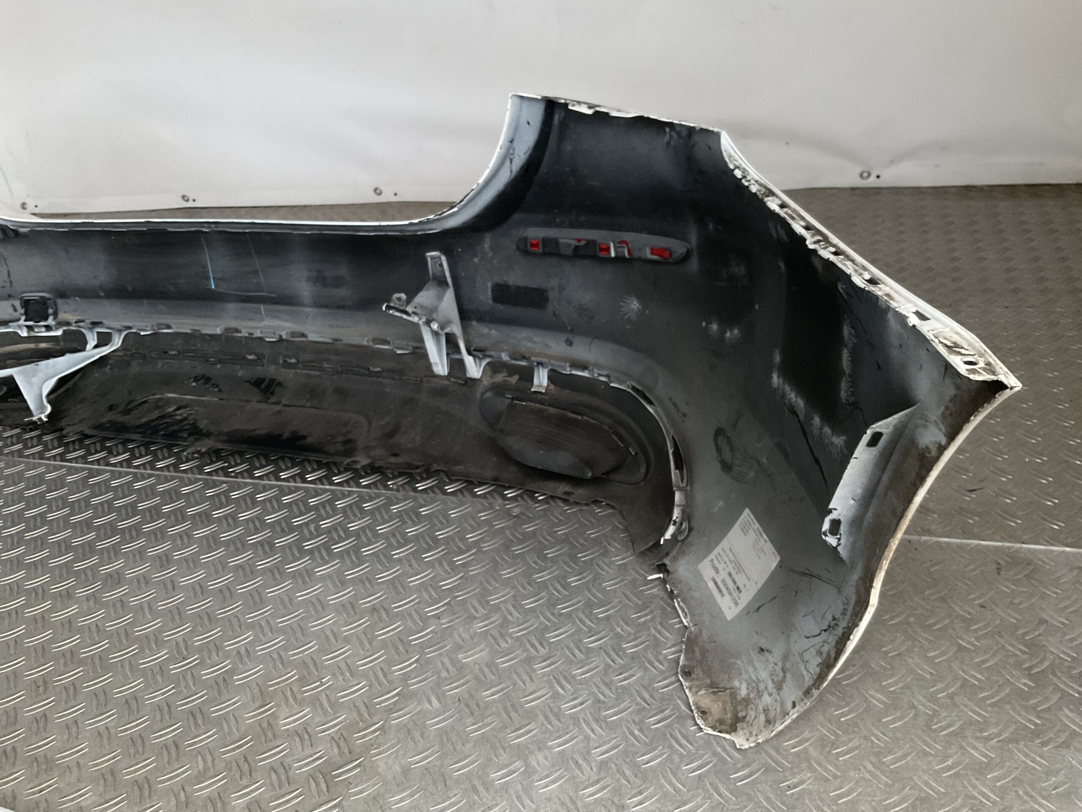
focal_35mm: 29
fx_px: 906
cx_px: 541
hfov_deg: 61.7
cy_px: 406
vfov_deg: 48.2
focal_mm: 3
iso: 100
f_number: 1.8
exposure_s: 1/50
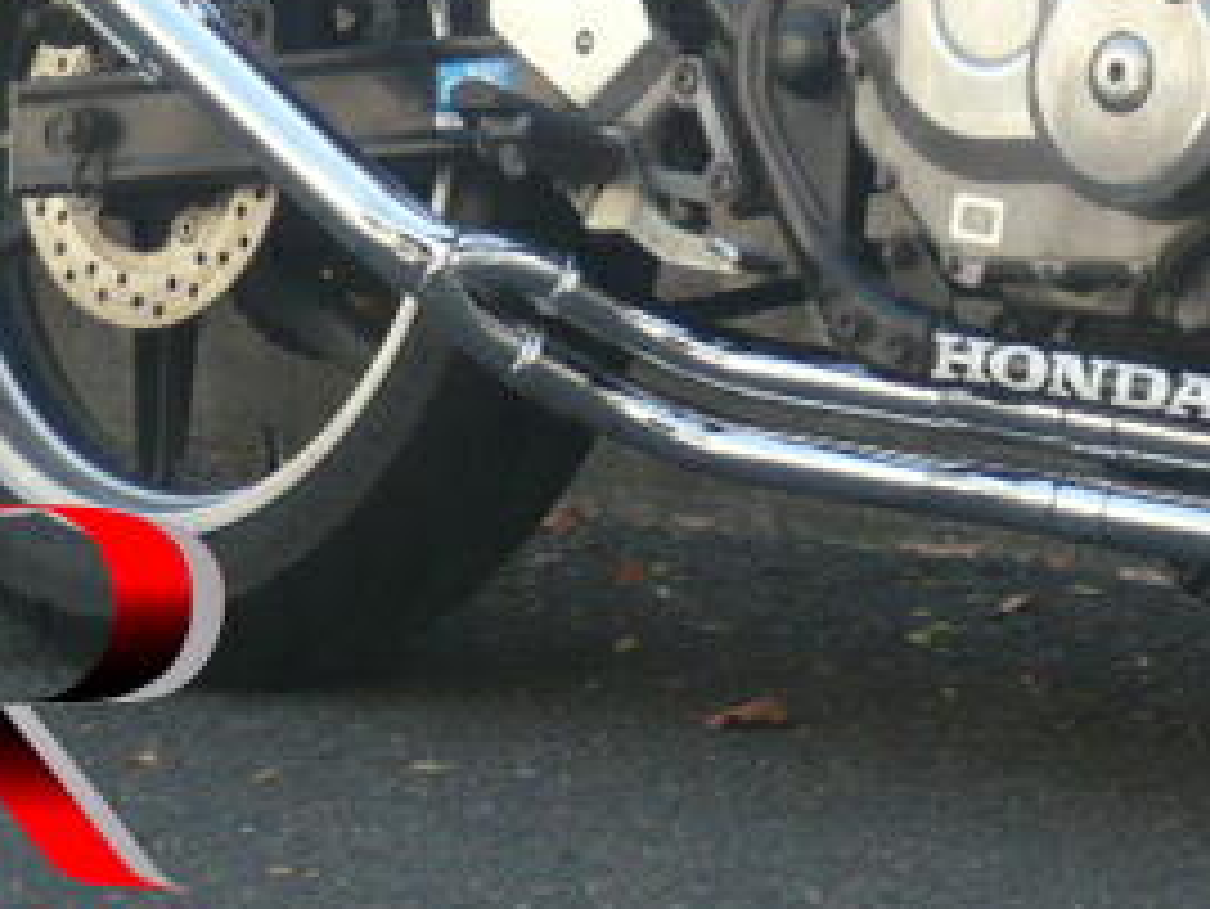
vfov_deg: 7.2
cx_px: 1003
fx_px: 7239
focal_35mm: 207
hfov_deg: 9.5
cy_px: -32
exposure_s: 1/200
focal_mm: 9.5
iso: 100
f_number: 4.1
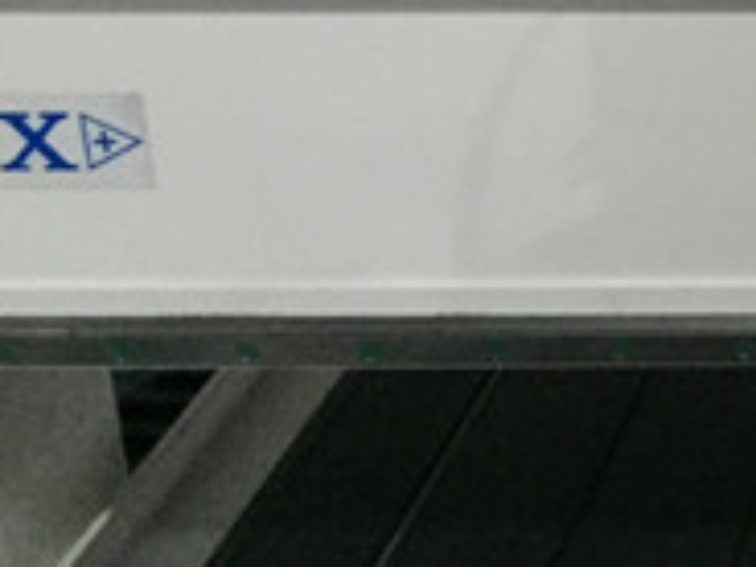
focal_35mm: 101
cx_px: 1286
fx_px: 2206
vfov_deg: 13.9
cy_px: -234
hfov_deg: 16.7
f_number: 2.2
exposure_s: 1/15
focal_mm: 4.15
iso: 500
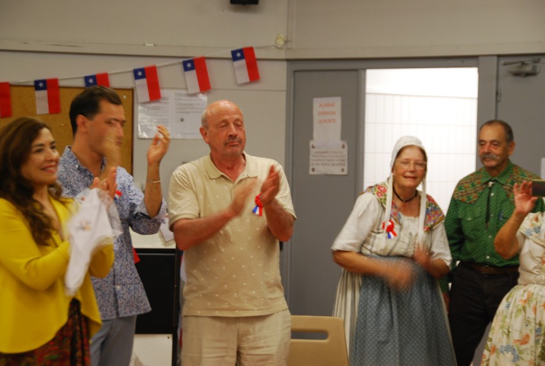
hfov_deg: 17.1
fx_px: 1814
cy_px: 174
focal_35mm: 120
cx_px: 268
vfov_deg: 11.5
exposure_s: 1/20
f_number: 5.3
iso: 400
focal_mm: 75
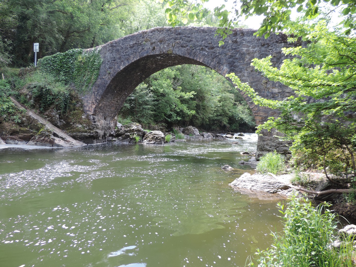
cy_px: 134
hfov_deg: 71.6
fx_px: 247
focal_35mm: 24
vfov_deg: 56.8
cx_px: 178
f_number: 3
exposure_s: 1/125
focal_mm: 4.3
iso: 80
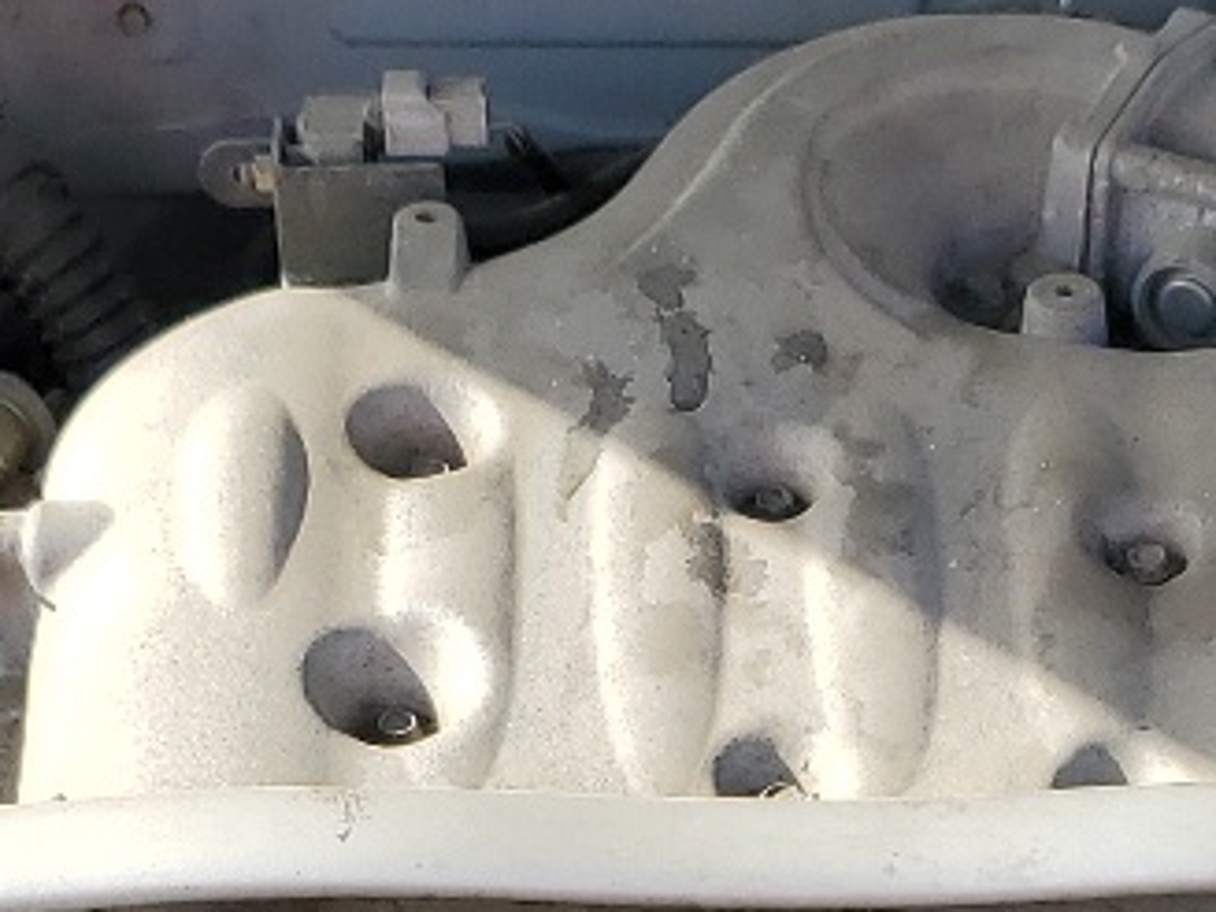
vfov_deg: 11.1
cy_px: 1520
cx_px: 849
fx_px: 4461
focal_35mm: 127
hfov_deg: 15.5
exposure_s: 1/1111
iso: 50
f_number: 1.5
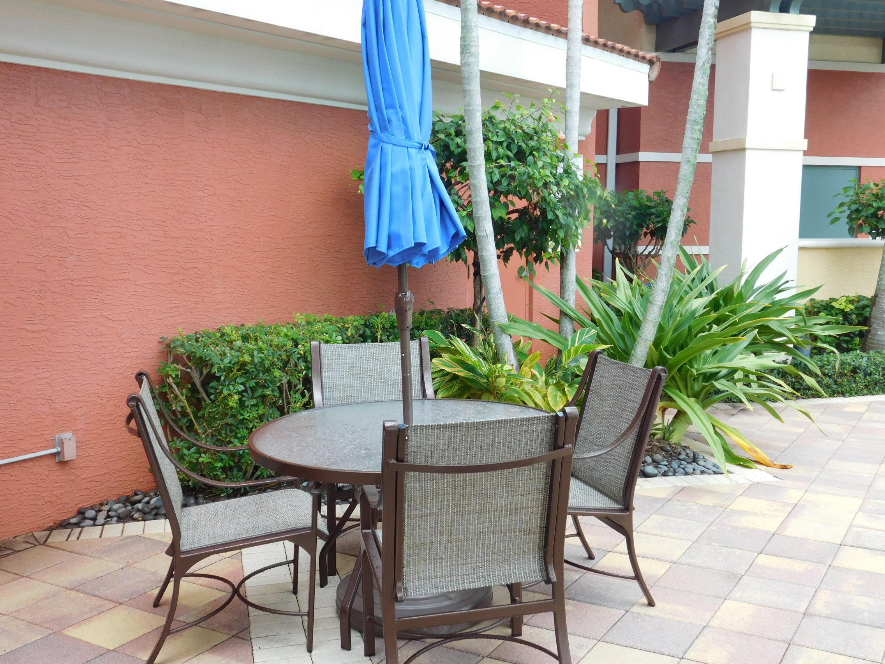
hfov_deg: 51.4
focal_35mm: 36
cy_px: 332
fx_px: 920
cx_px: 442
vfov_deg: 39.7
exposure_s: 1/160
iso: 125
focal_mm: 6.3
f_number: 3.5
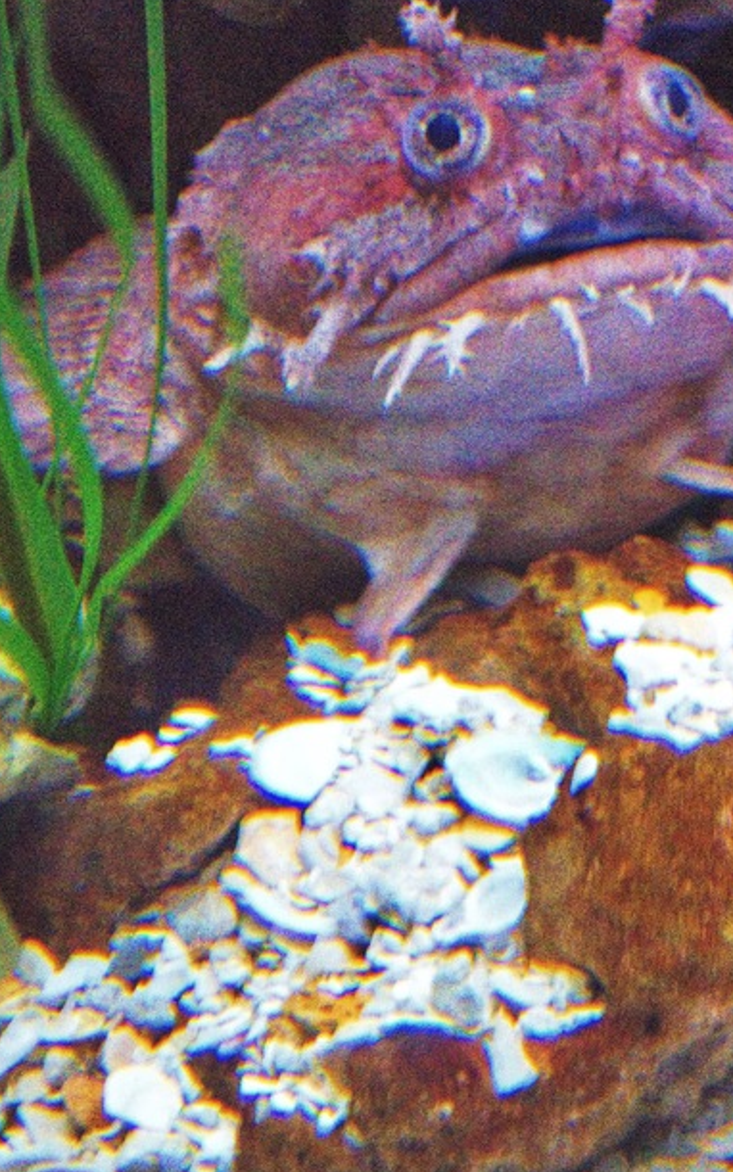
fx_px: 5592
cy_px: 706
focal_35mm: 175
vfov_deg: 12.0
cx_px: 1076
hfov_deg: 7.4
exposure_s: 1/200
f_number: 4
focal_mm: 82
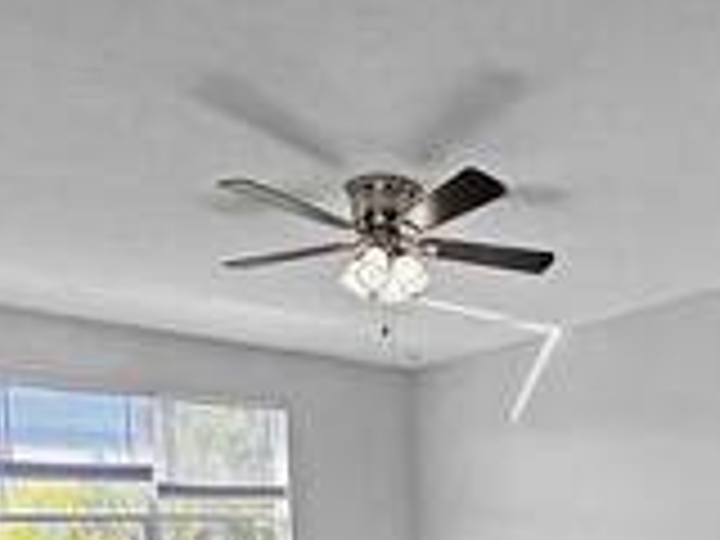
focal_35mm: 35
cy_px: 598
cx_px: 464
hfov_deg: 51.9
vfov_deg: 34.8
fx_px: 728
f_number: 2.2
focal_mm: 2.22
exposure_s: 1/181
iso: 40
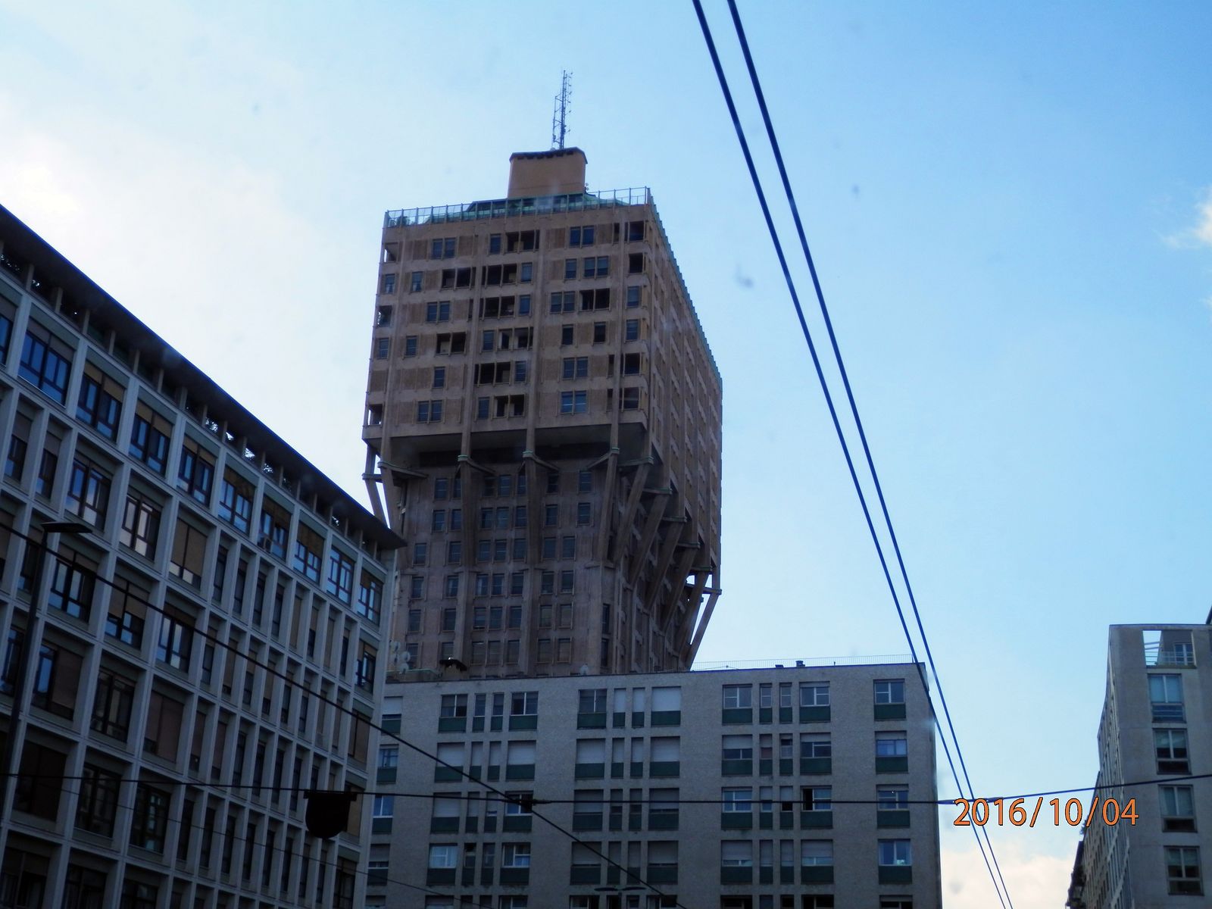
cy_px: 454
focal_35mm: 45
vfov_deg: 32.2
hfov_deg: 42.1
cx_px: 606
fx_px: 1576
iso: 80
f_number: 3.8
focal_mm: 8
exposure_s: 1/640
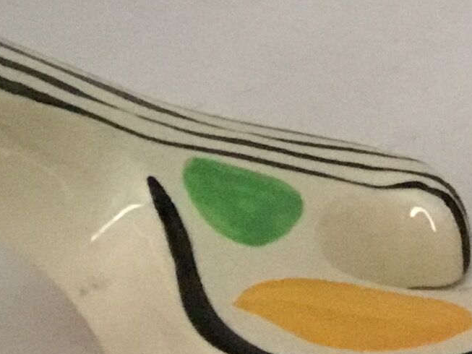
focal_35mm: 155
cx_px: 747
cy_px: -7
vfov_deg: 9.5
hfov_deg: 12.1
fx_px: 2114
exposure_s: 1/25
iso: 250
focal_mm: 3.3
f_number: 2.4
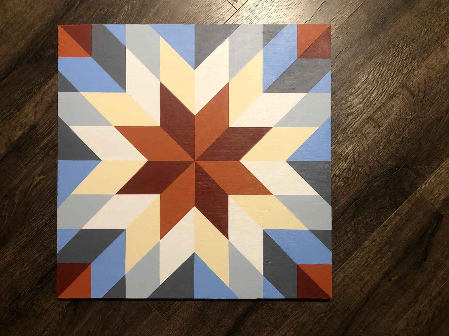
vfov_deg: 49.7
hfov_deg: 63.4
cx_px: 224
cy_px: 168
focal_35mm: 28
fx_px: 363
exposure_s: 1/15
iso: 100
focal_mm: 3.99
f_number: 1.8
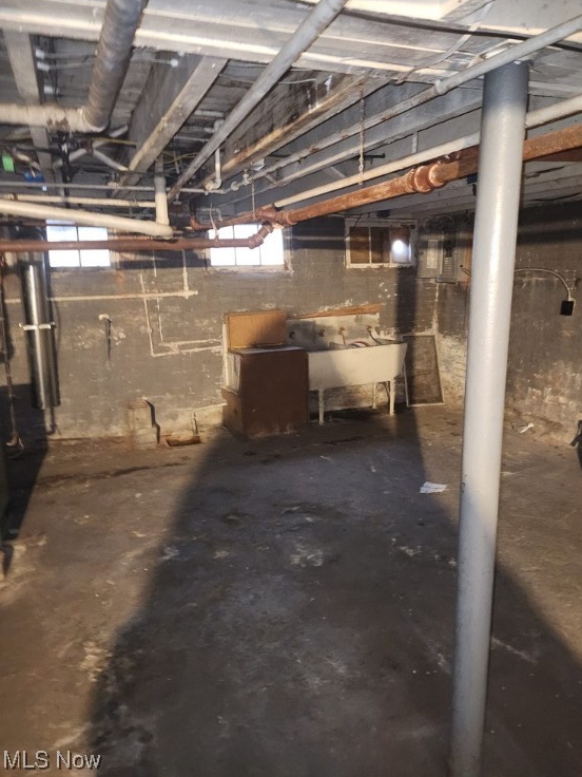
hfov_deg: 56.8
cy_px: 378
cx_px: 300
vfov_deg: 71.6
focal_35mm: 24
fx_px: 538
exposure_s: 1/6
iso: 1000
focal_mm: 5.4
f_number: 1.8
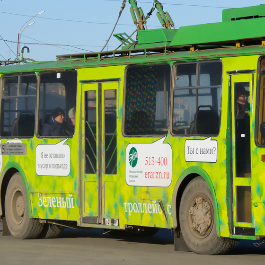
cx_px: 201
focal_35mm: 142
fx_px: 1230
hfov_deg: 12.3
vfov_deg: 12.3
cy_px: 85
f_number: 8
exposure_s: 1/1000
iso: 400
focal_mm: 52
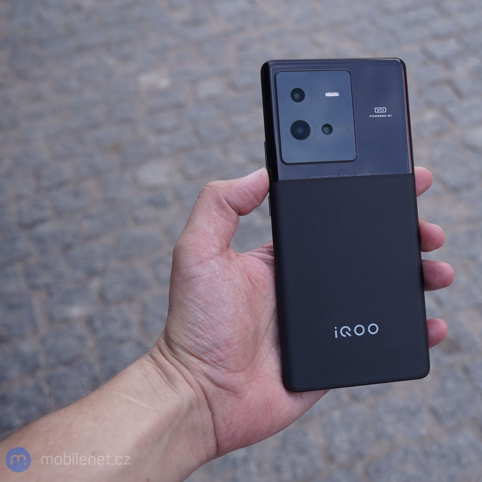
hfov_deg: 33.4
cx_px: 359
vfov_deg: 34.0
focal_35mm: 50
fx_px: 788
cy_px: 240
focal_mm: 39
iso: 250
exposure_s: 1/160
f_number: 7.1
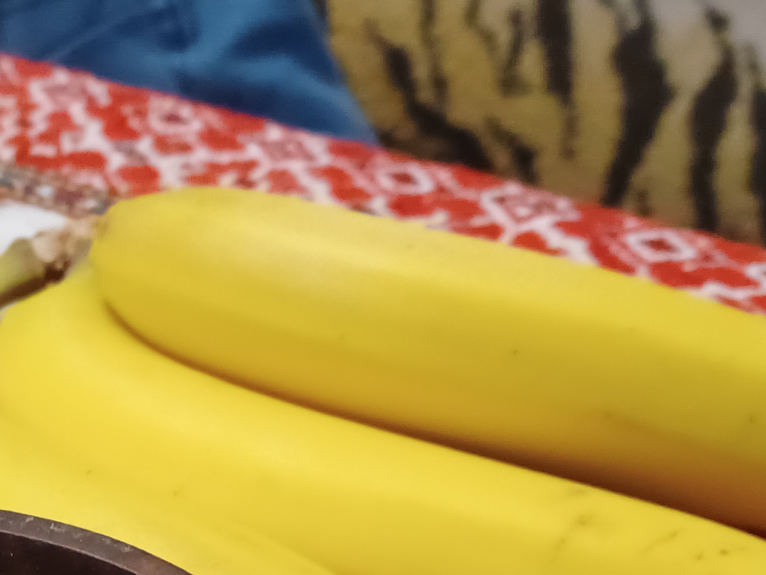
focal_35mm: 78
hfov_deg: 24.0
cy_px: 763
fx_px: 1726
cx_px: 22
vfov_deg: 17.6
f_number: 1.8
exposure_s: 1/20
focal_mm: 4.6
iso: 800
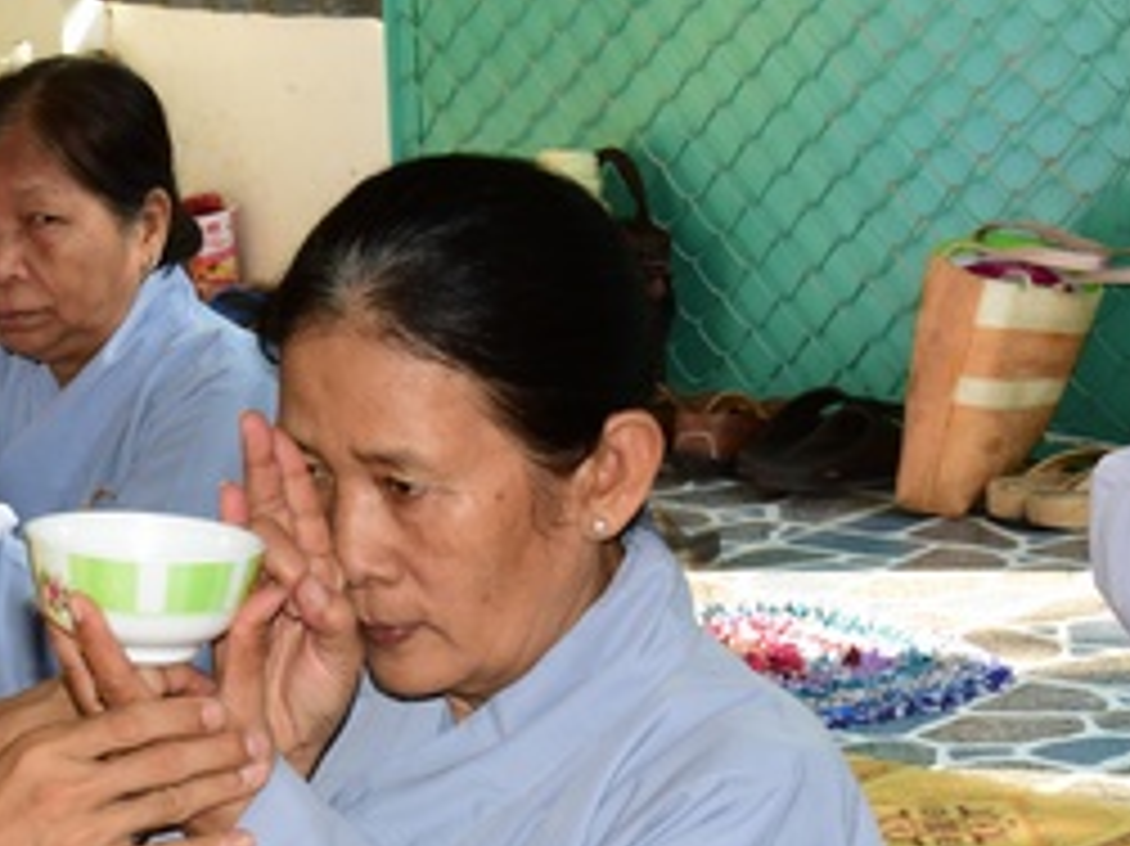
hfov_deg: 14.2
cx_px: -27
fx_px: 4470
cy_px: 540
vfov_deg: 10.8
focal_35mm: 137
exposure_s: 1/200
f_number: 9
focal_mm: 55
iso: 1000
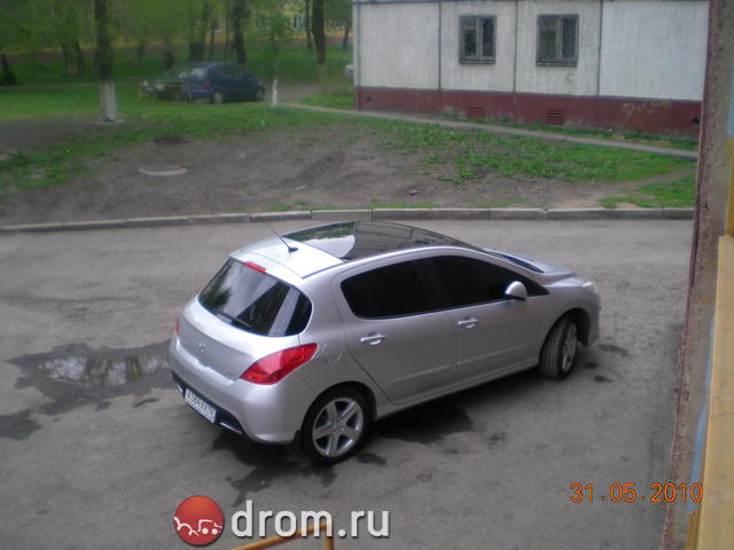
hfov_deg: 49.0
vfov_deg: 37.7
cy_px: 275
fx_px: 806
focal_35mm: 38
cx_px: 367
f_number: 3.1
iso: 105
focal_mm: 6.3
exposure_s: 1/63.1
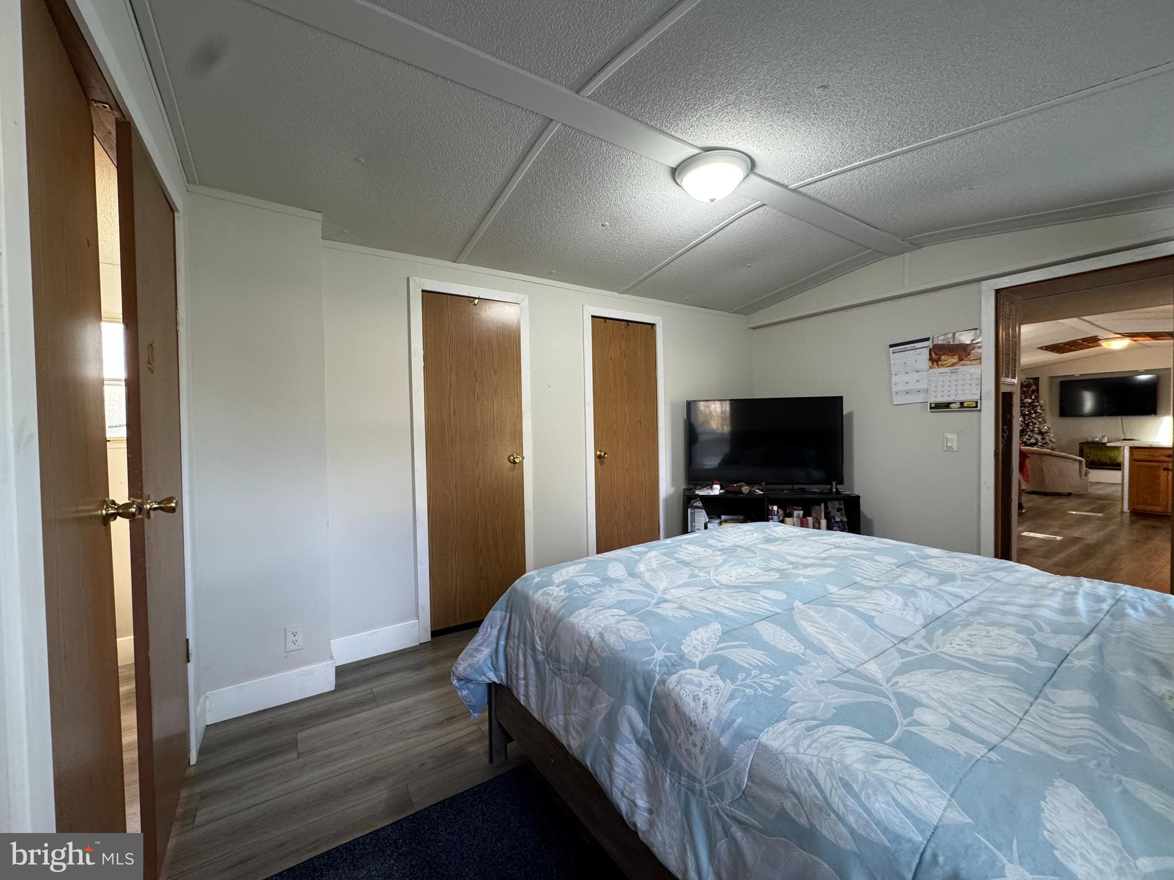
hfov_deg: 102.1
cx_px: 587
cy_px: 440
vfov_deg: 85.7
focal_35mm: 14
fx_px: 475
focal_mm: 2.22
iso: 250
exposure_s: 1/60
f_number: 2.2
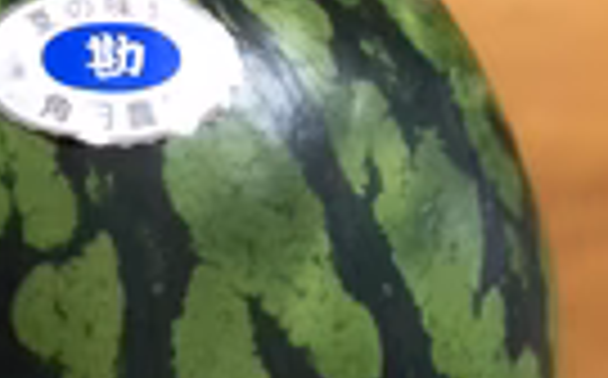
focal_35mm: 179
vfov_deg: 7.3
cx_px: 0
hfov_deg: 11.6
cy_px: 436
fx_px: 2962
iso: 1000
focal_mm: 6.6
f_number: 2.8
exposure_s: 1/33
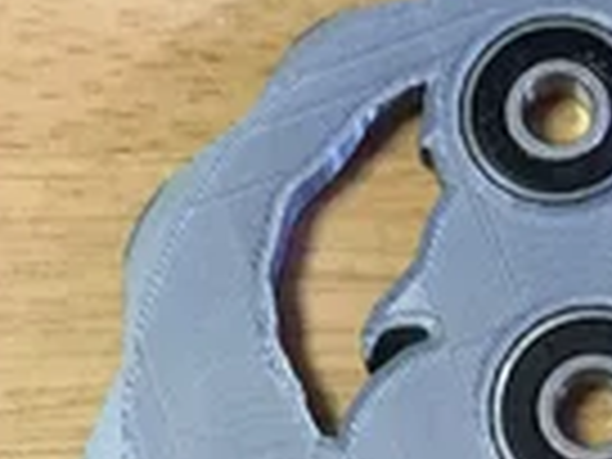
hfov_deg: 11.0
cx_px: 628
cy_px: -385
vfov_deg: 8.0
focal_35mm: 178
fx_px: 3147
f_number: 2.2
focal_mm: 4.15
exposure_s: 1/10
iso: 125
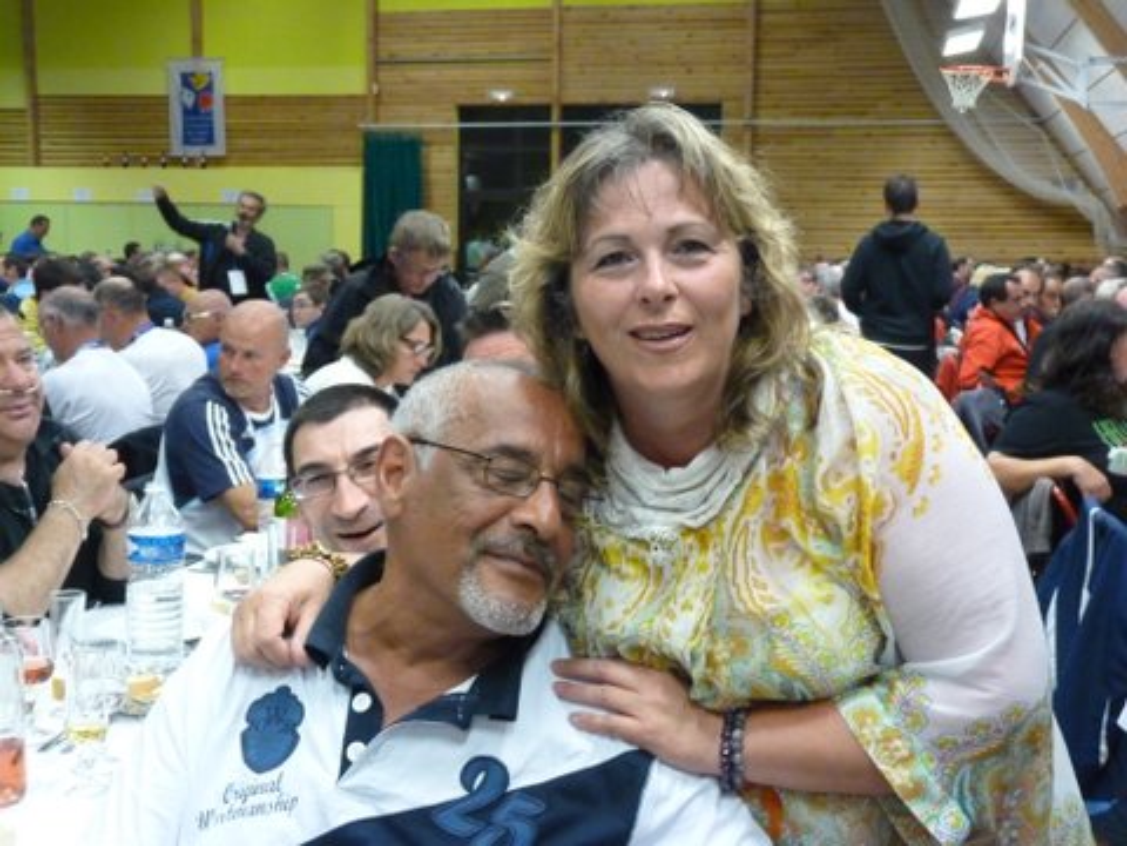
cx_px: 564
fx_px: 1498
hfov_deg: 41.2
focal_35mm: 46
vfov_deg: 31.5
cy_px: 423
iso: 800
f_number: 3.2
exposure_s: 1/50
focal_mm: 8.2
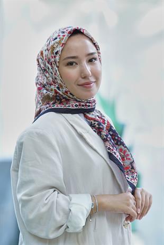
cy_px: 122
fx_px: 839
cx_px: 82
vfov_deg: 16.6
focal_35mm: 123
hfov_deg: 11.2
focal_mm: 123
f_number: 3.5
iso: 500
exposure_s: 1/125
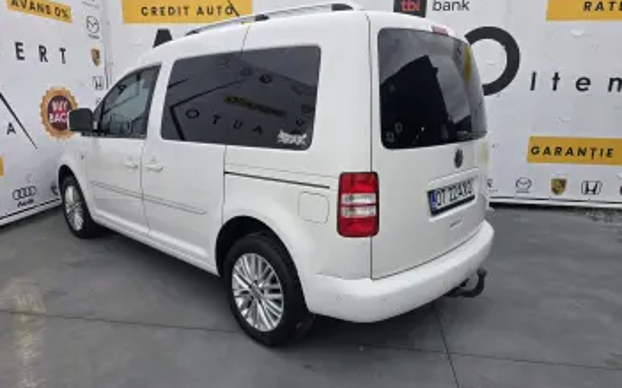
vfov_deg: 49.2
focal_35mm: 25
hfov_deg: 72.6
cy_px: 186
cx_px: 315
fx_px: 424
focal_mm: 6.3
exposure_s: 1/100
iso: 25
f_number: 1.7
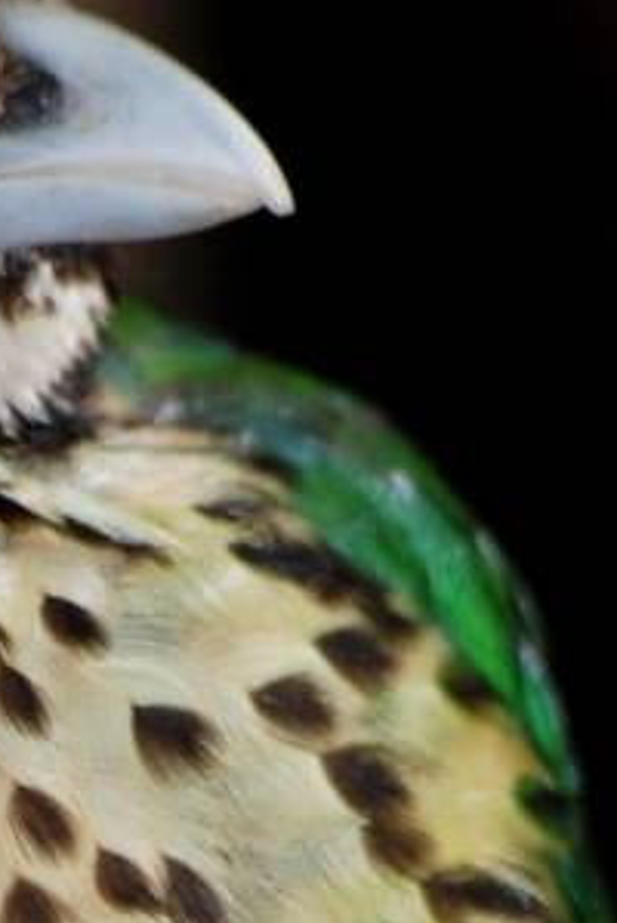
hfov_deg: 0.8
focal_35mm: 1765
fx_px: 45267
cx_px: -94
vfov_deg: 1.2
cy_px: 1037
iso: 200
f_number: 5.3
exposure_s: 1/60
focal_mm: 220
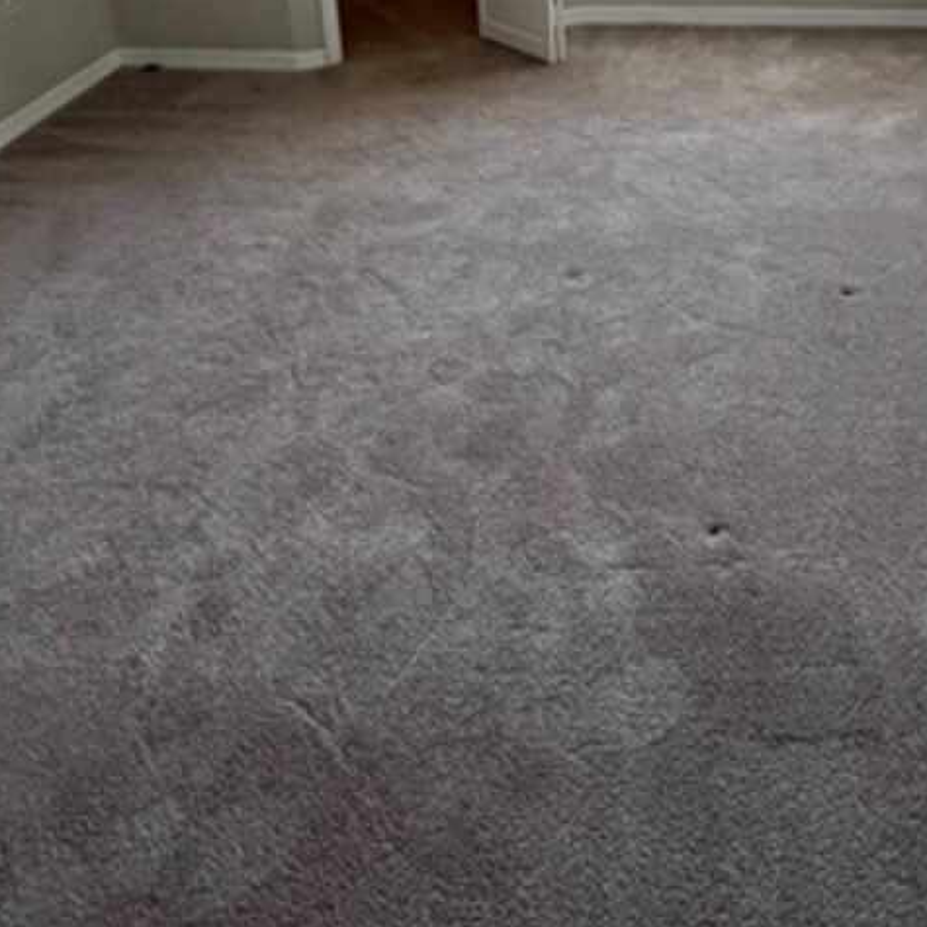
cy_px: -6
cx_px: 573
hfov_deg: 52.0
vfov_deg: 44.4
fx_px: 939
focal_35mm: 31
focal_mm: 1.57
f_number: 1.8
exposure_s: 1/120
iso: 125
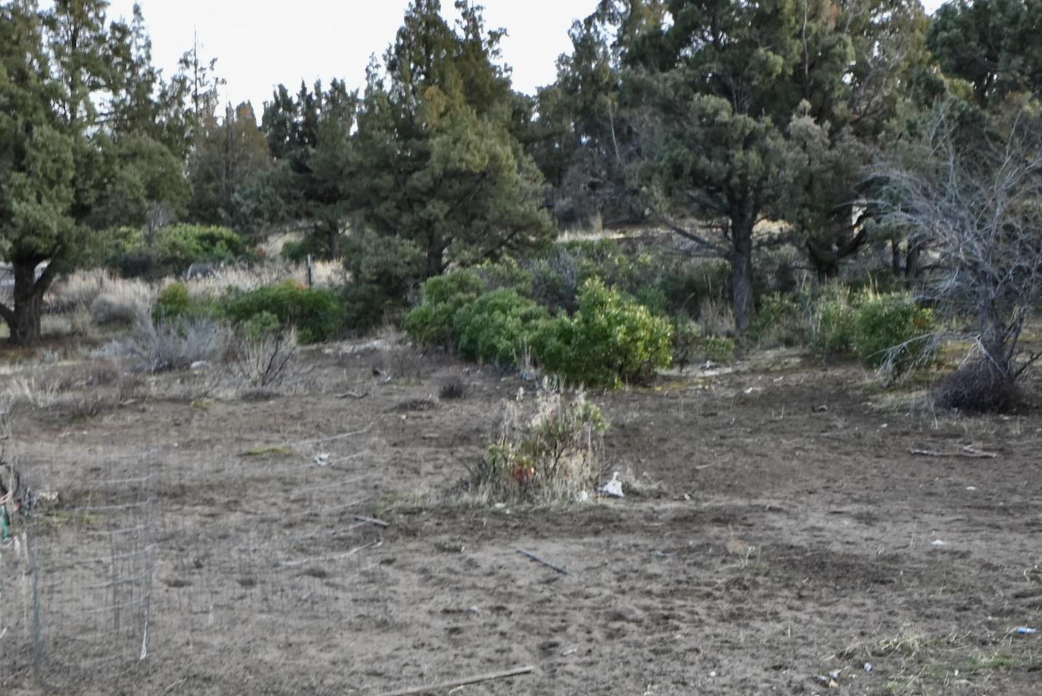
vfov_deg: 21.6
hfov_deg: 31.9
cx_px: 537
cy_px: 399
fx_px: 1824
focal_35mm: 63
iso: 400
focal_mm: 24
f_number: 5
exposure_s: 1/250
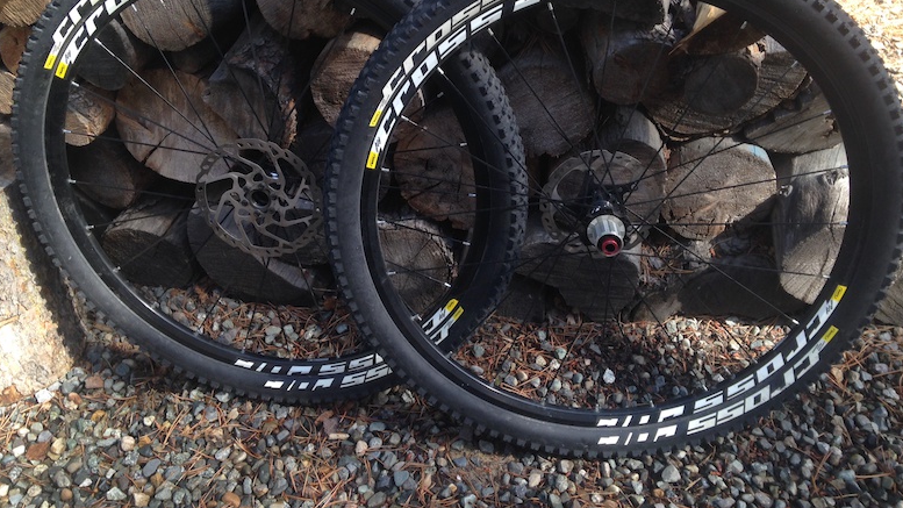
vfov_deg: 31.8
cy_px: 186
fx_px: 886
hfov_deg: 54.0
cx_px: 450
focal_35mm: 37
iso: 50
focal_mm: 4.12
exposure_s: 1/120
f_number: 2.4
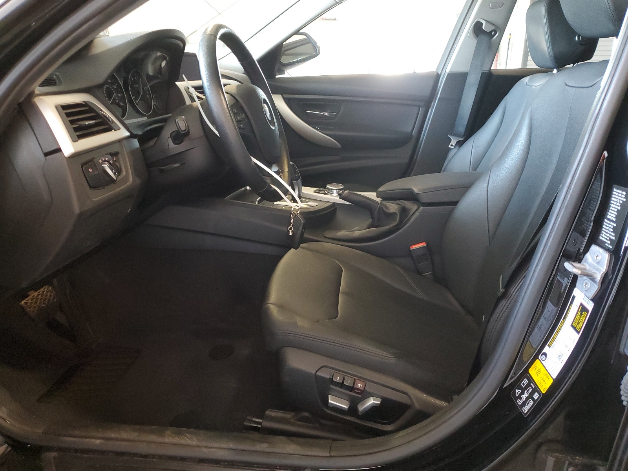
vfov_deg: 53.1
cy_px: 236
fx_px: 472
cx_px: 314
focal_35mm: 26
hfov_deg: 67.3
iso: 351
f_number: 1.5
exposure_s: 1/40
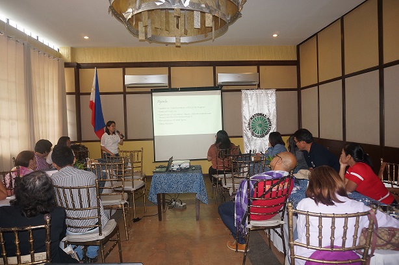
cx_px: 200
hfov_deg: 70.5
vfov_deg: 50.3
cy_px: 132
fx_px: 282
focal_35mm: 26
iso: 500
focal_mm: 17
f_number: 4
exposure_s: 1/60
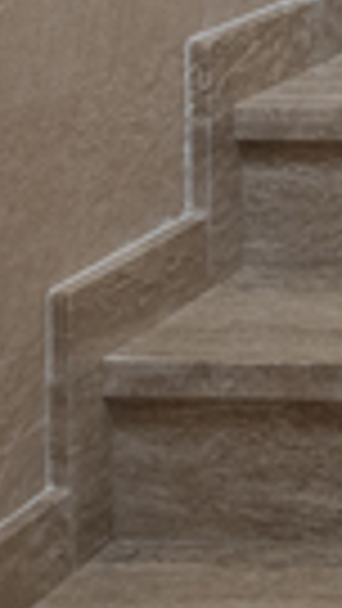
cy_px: -367
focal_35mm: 139
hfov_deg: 7.4
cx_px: 1143
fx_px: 2240
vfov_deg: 14.2
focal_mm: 14
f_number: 5.6
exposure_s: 1/100
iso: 1000
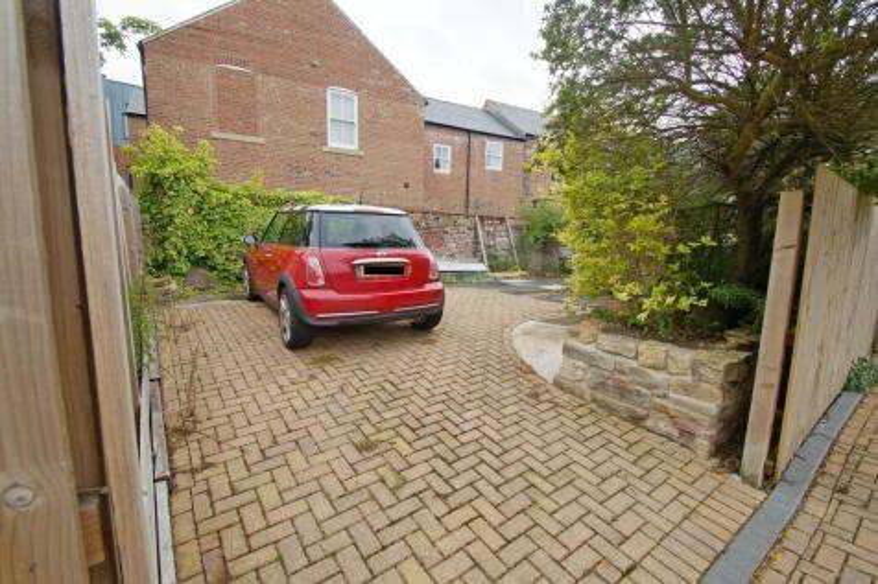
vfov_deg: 77.3
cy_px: 292
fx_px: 366
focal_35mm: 15
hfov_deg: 100.4
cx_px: 439
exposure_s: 1/200
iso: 100
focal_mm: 10
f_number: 7.1
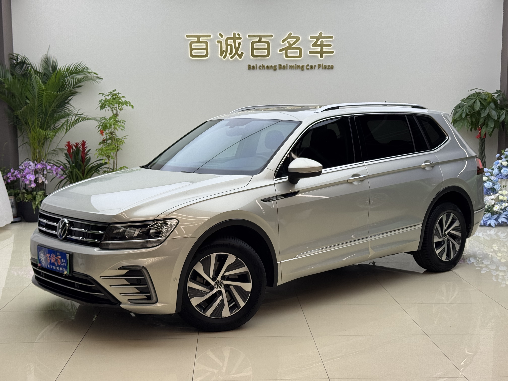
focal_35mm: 48
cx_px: 254
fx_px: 704
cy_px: 190
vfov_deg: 30.3
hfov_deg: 39.7
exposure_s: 1/250
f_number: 1.78
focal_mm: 6.76
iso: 64
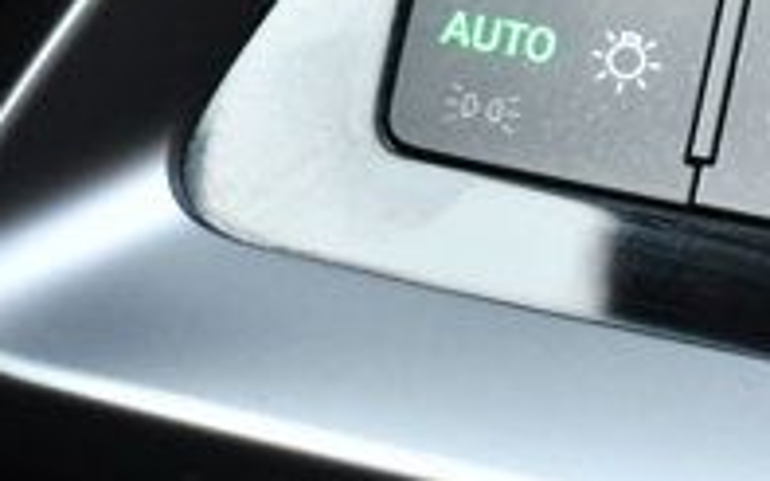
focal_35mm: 159
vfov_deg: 8.2
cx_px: 739
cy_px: 37
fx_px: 3336
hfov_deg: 13.0
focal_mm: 32
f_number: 4.5
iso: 900
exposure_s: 1/125
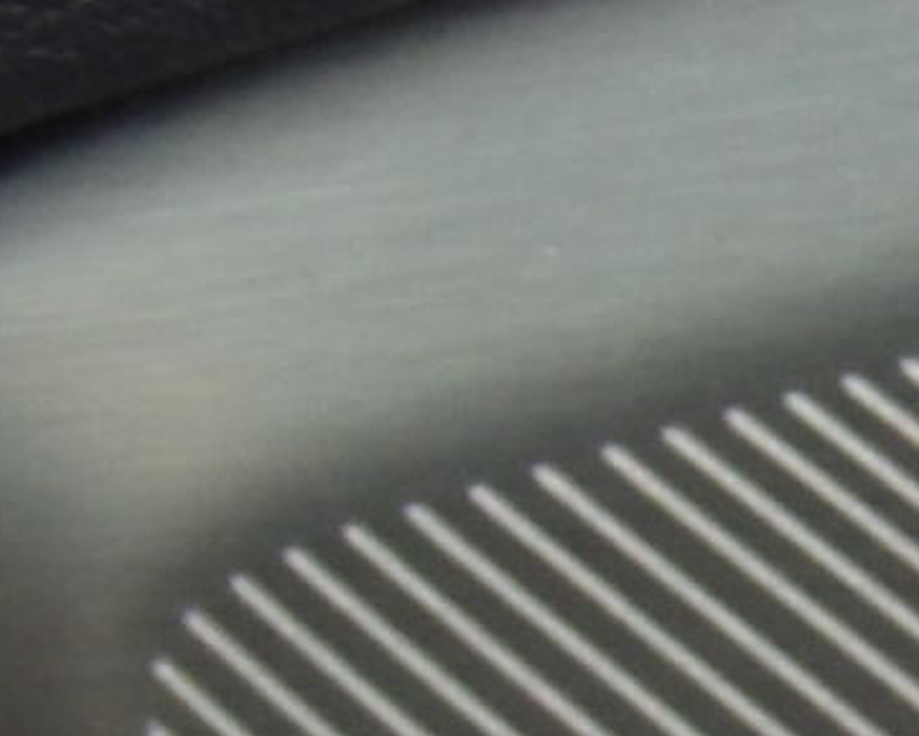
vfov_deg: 1.5
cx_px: 2345
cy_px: 1429
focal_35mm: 1003
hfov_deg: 1.9
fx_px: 27288
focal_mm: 25.6
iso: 200
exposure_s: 1/89
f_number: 4.3
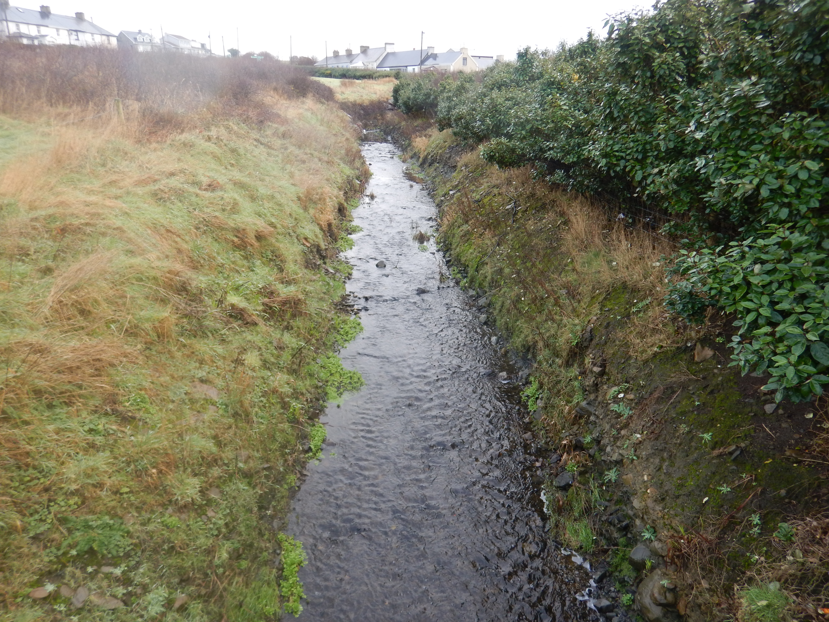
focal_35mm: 24
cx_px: 414
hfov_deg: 71.6
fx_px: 575
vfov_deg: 56.8
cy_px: 311
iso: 125
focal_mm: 4.3
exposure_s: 1/125
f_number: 2.8
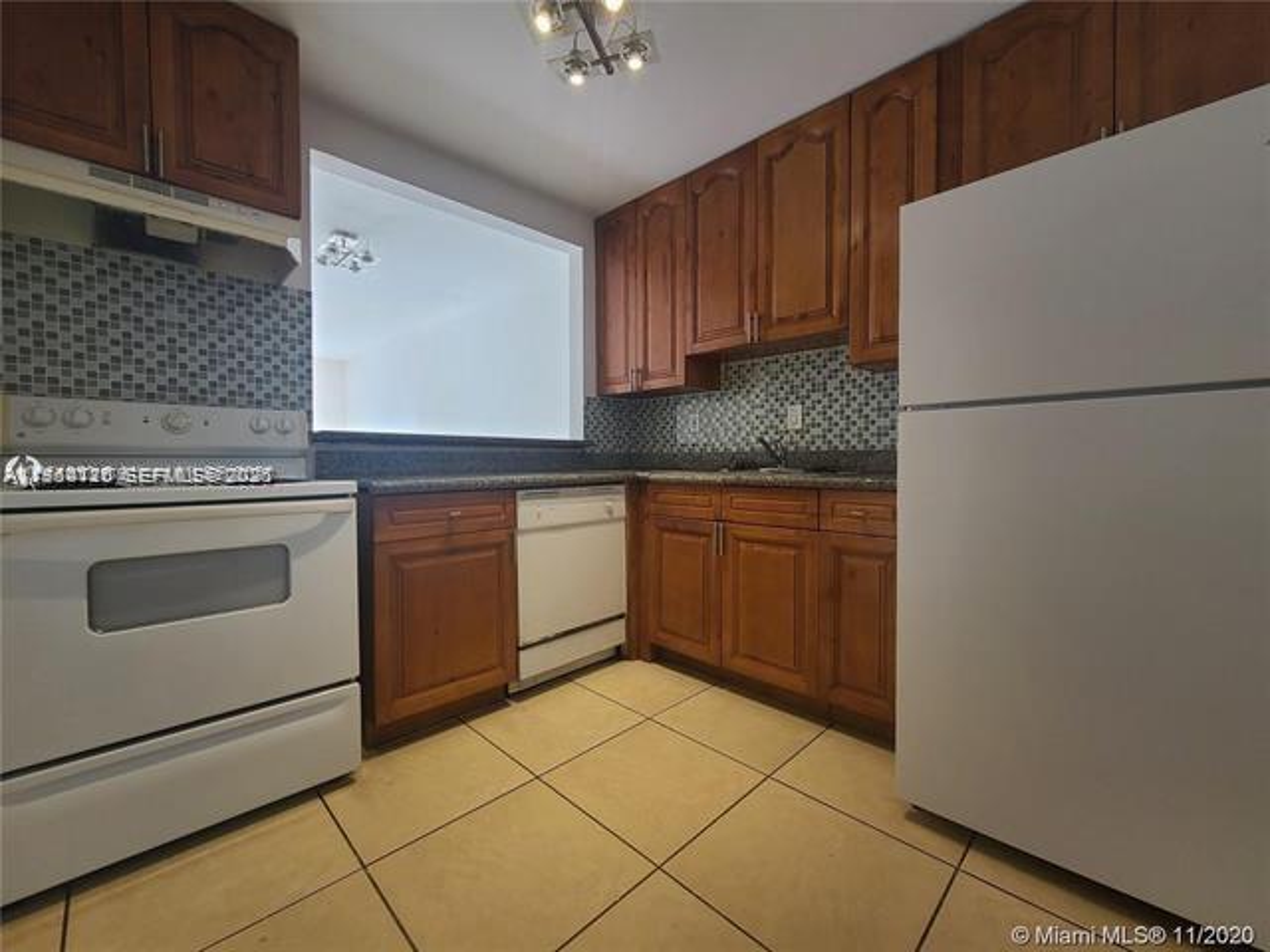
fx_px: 477
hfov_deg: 106.2
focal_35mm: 13
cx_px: 635
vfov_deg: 89.9
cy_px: 476
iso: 100
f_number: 2.2
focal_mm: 2.2
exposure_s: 1/119
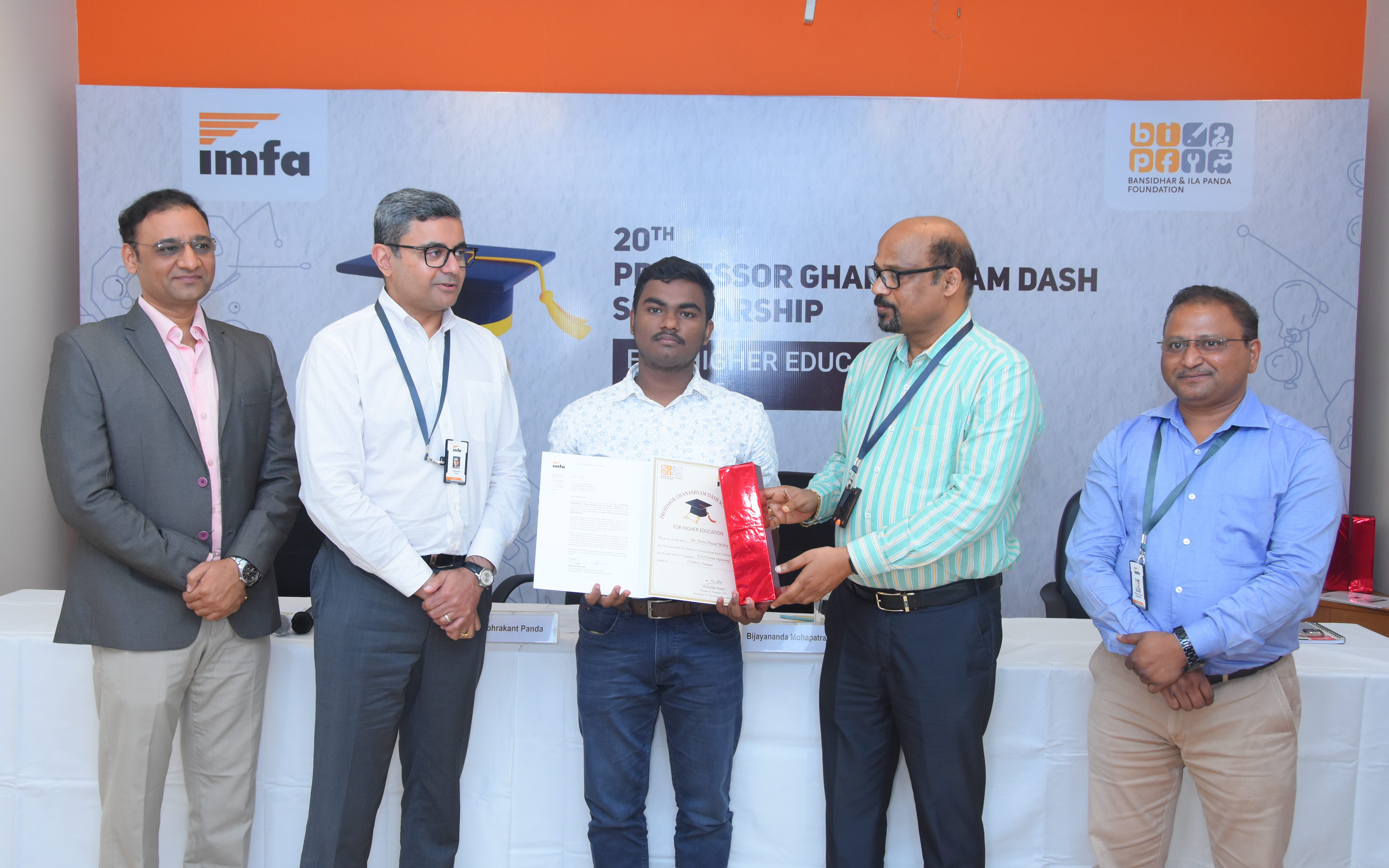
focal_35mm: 37
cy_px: 430
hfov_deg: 52.7
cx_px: 691
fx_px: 1401
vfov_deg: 34.4
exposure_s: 1/200
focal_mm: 24
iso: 1250
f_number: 5.6
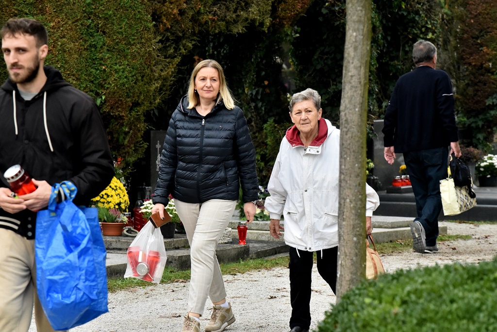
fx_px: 2763
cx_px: 248
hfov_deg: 10.3
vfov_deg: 6.9
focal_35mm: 200
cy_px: 166
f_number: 9
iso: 3600
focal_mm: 200
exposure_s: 1/1250
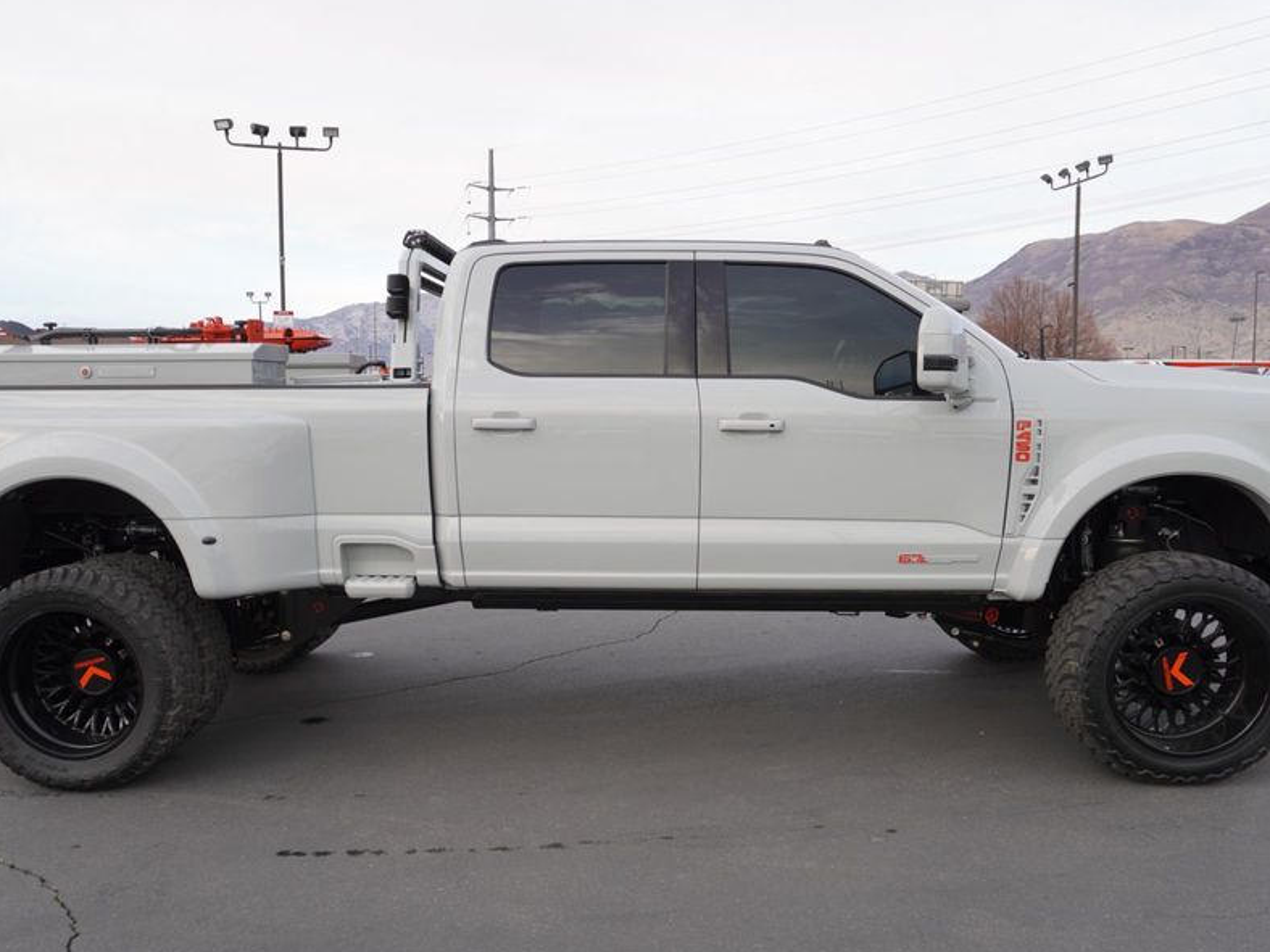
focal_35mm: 30
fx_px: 1101
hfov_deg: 59.9
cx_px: 587
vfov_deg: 46.7
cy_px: 543
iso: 100
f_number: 4.5
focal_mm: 16
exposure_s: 1/80
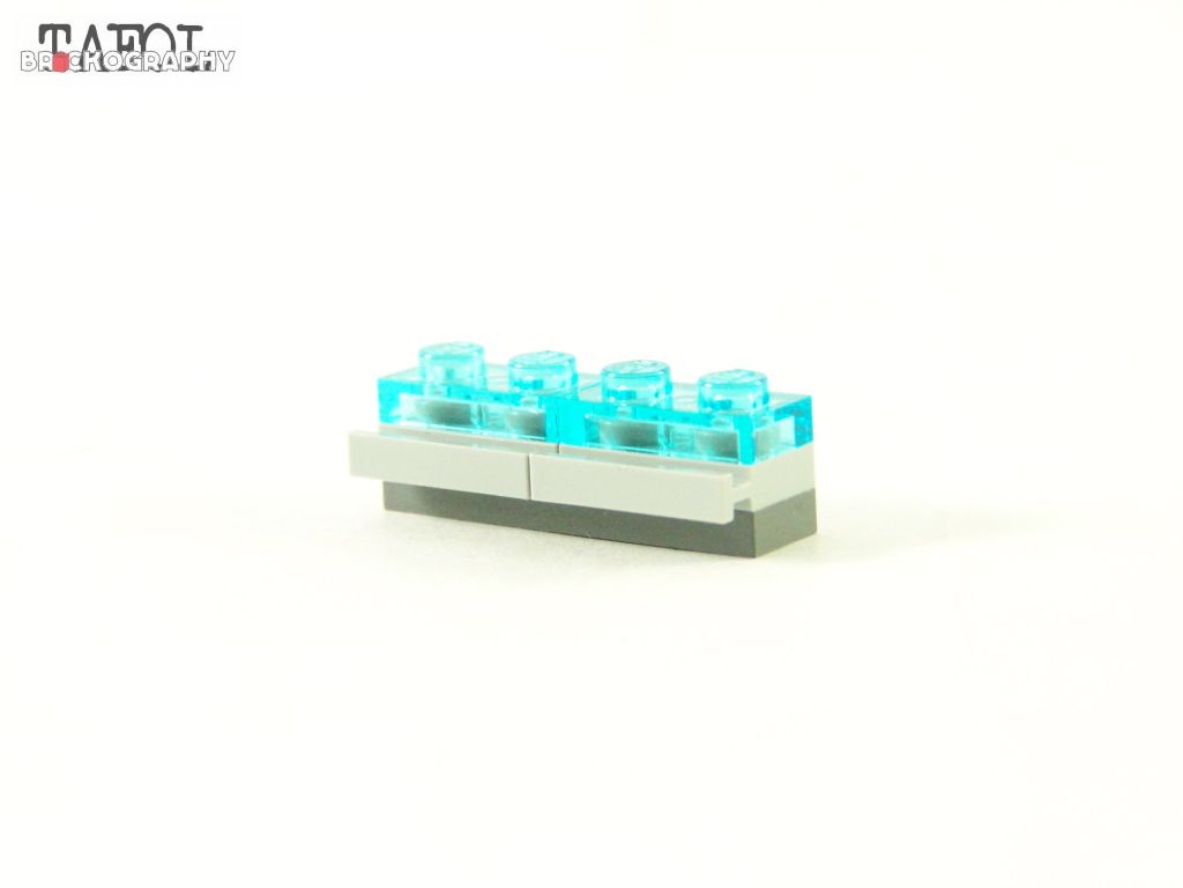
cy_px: 444
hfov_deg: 16.8
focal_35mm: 117
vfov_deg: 12.7
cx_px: 592
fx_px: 3998
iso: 400
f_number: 3.6
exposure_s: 1/60
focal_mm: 19.4
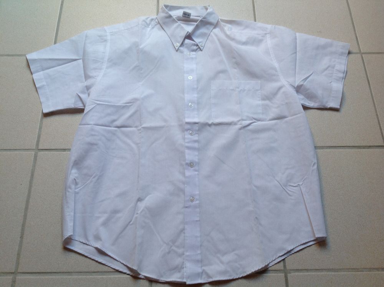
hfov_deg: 52.7
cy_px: 144
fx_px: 388
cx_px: 192
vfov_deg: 40.6
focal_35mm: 35
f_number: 2.4
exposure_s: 1/60
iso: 64
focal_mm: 4.28
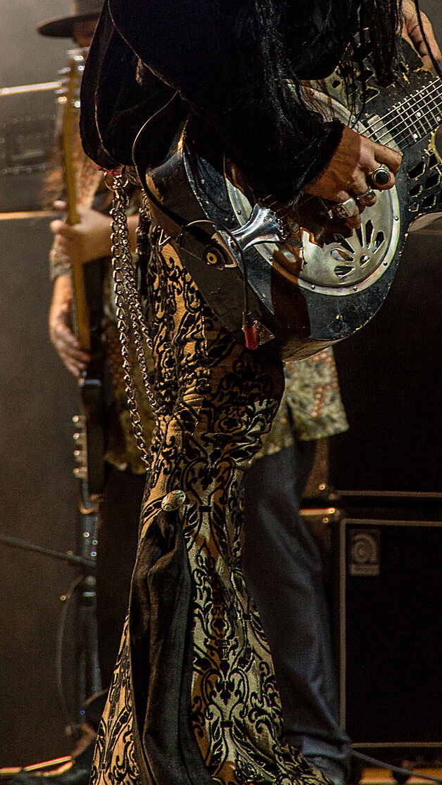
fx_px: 5606
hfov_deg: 4.5
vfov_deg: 8.0
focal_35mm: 269
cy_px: 54
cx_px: 198
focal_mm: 120
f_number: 6.3
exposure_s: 1/200
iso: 640
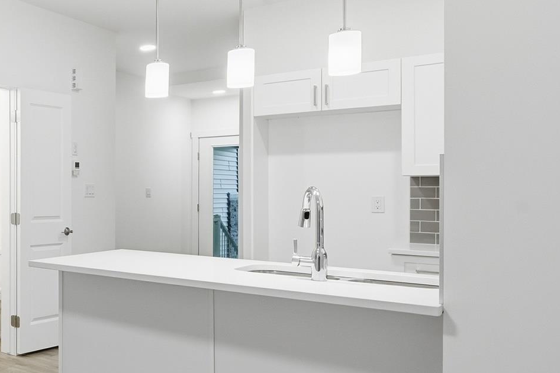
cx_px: -105
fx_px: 575
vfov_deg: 35.9
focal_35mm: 37
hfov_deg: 38.8
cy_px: 196
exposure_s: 1/125
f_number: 8
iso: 250
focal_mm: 14
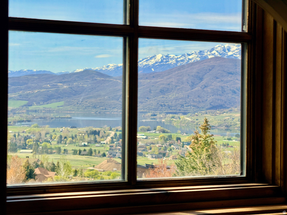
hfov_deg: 16.4
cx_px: 144
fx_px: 995
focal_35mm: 120
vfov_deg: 12.3
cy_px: 108
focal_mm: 15.66
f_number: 2.8
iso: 50
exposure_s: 1/1064
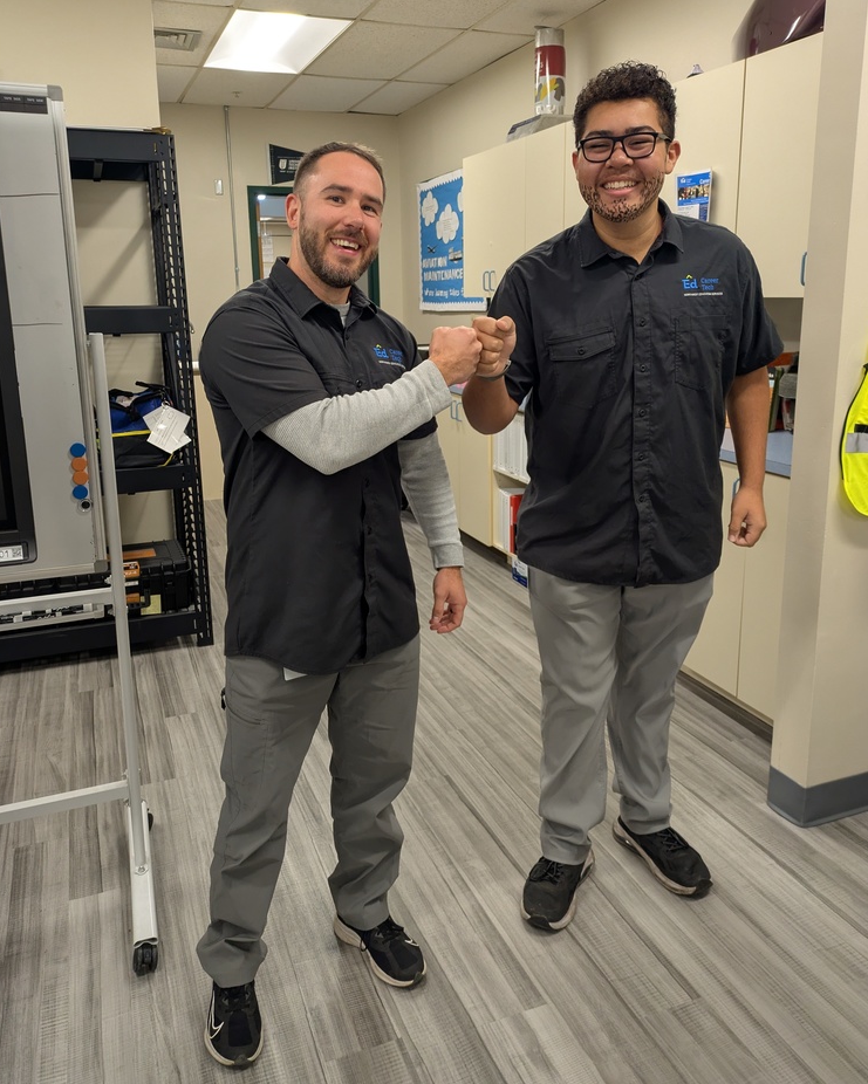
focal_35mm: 27
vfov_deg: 64.0
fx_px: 867
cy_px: 503
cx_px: 428
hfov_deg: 53.2
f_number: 1.89
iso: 211
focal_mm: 5.43
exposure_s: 1/60
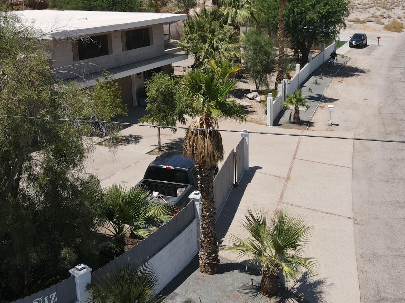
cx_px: 259
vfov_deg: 34.9
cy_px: 110
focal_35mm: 41
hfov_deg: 45.3
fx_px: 480
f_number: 2.8
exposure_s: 1/1000
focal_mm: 4.5
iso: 100
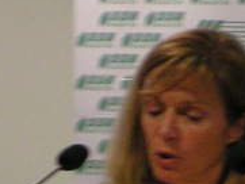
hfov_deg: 1.8
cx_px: 208
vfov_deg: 1.4
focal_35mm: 1090
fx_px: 7720
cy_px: 184
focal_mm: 37.8
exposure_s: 1/30
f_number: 3.5
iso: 200
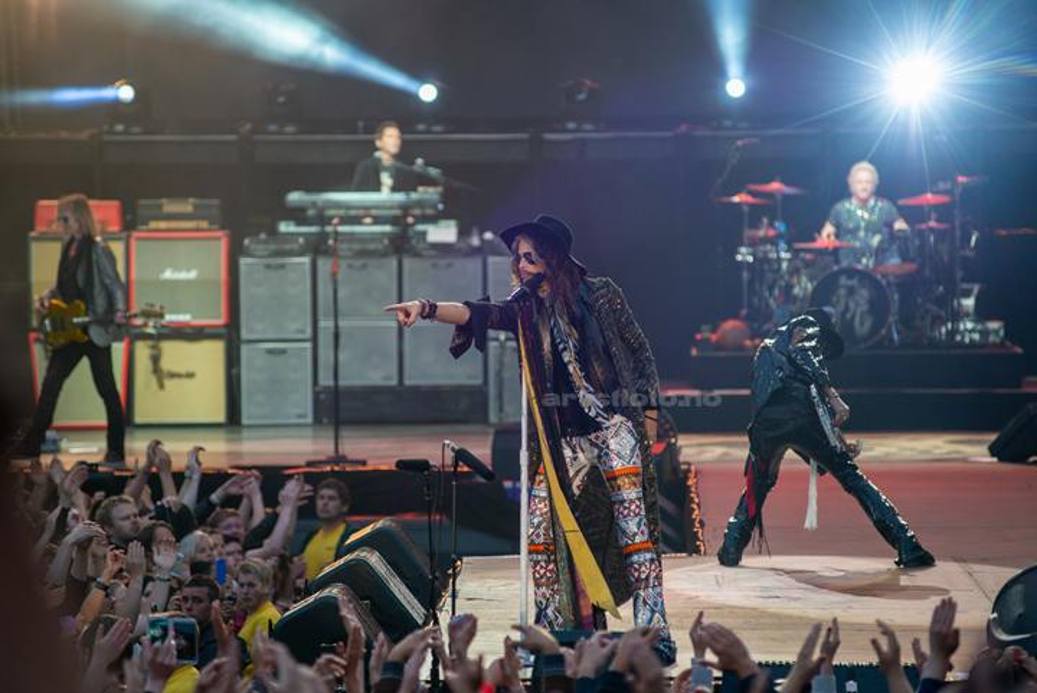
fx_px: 5764
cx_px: 518
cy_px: 346
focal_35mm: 200
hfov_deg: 10.3
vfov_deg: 6.9
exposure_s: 1/500
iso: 500
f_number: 4.5
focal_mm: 200
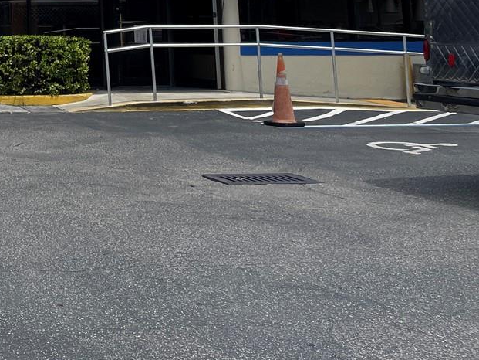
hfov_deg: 26.1
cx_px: -85
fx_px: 927
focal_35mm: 67
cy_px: -102
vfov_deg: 20.2
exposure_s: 1/5051
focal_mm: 4.2
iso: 32
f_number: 1.6
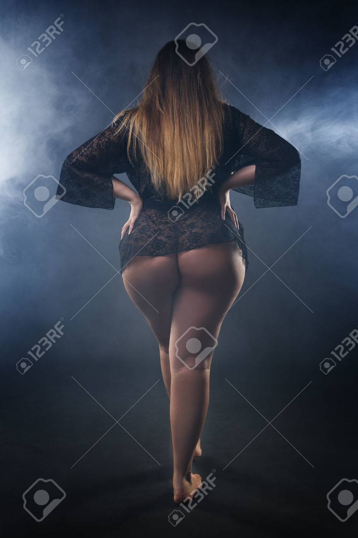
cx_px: 179
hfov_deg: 29.8
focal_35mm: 45
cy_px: 269
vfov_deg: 43.6
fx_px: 672
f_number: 7.1
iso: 200
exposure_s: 1/125
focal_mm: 45
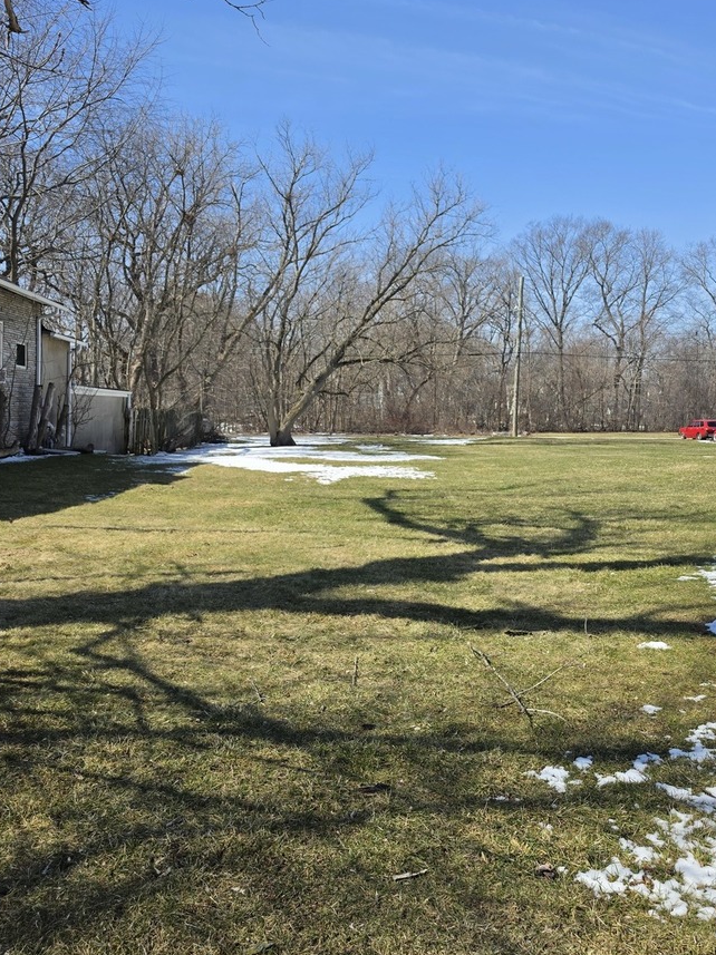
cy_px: 418
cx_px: 364
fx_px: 800
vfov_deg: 61.5
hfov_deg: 48.2
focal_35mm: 29
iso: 64
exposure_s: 1/4538
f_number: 1.4
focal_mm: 6.5
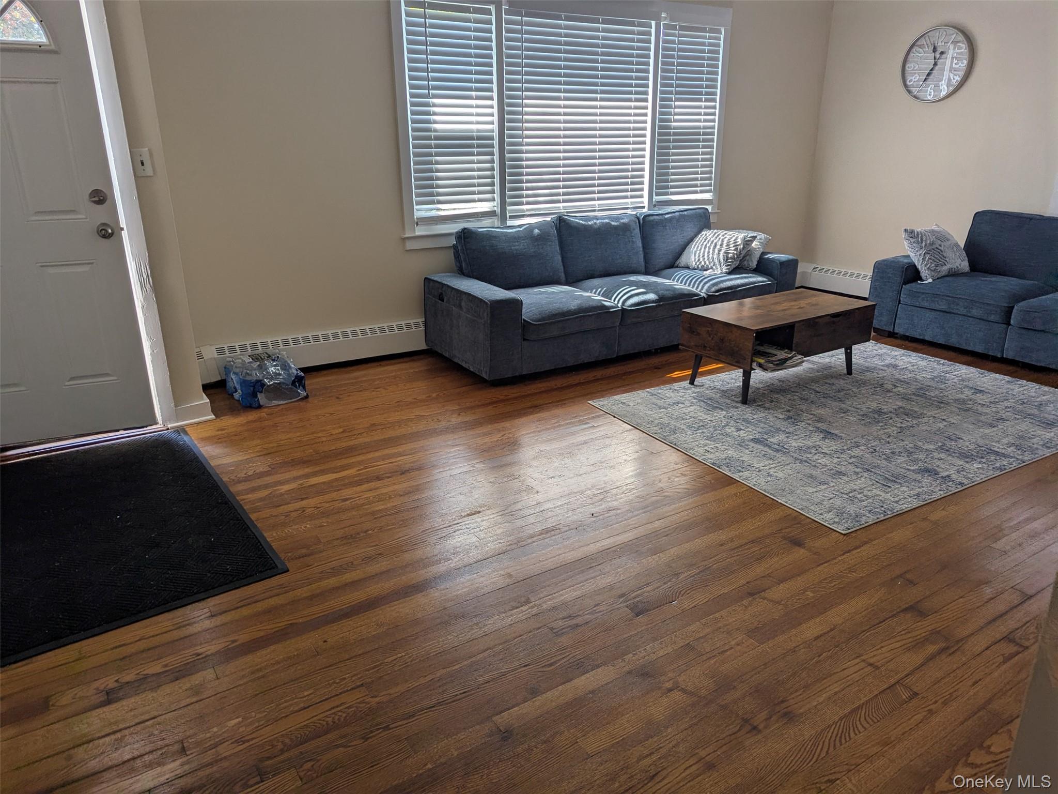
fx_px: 734
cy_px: 397
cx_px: 529
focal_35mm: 24
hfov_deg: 71.6
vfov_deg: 56.8
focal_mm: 6.81
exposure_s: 1/99.8
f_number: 1.85
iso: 35
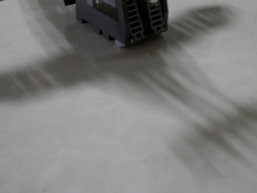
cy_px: 96
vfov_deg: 23.7
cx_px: 128
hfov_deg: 31.2
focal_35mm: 62
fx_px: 460
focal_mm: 11.1
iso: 200
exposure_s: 1/20
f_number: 4.4
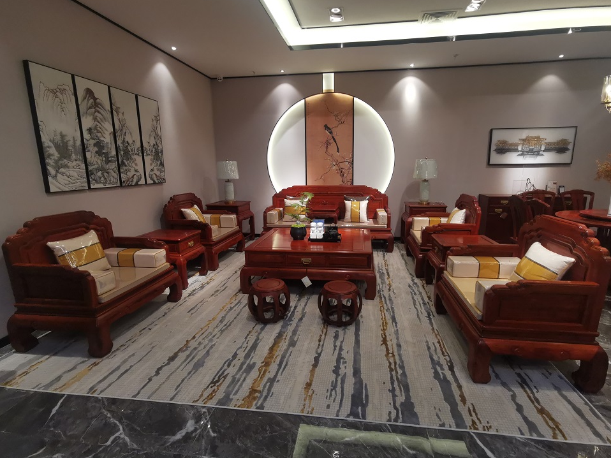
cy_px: 224
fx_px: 318
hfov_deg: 87.7
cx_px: 321
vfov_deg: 71.6
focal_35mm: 18
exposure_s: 1/50
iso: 125
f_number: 2.2
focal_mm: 2.26
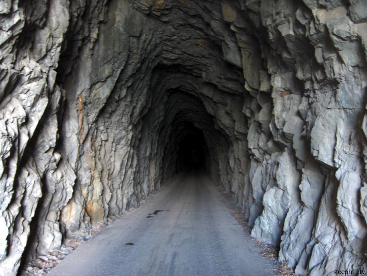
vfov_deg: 36.9
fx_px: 414
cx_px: 184
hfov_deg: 47.8
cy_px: 138
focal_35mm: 39
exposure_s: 1/2.78
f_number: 2.8
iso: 100
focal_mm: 8
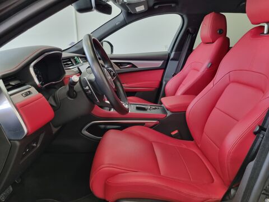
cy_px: 101
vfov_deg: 53.1
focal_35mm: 26
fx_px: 202
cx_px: 134
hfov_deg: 67.3
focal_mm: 5.4
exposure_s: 1/100
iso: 250
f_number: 1.8
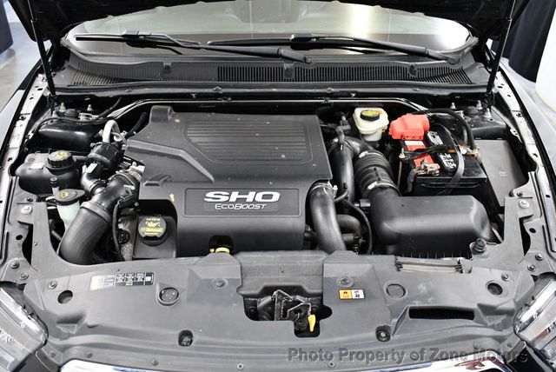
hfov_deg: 53.1
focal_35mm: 36
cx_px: 278
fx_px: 556
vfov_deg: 36.9
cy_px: 186
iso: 3200
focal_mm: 18
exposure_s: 1/125
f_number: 3.5
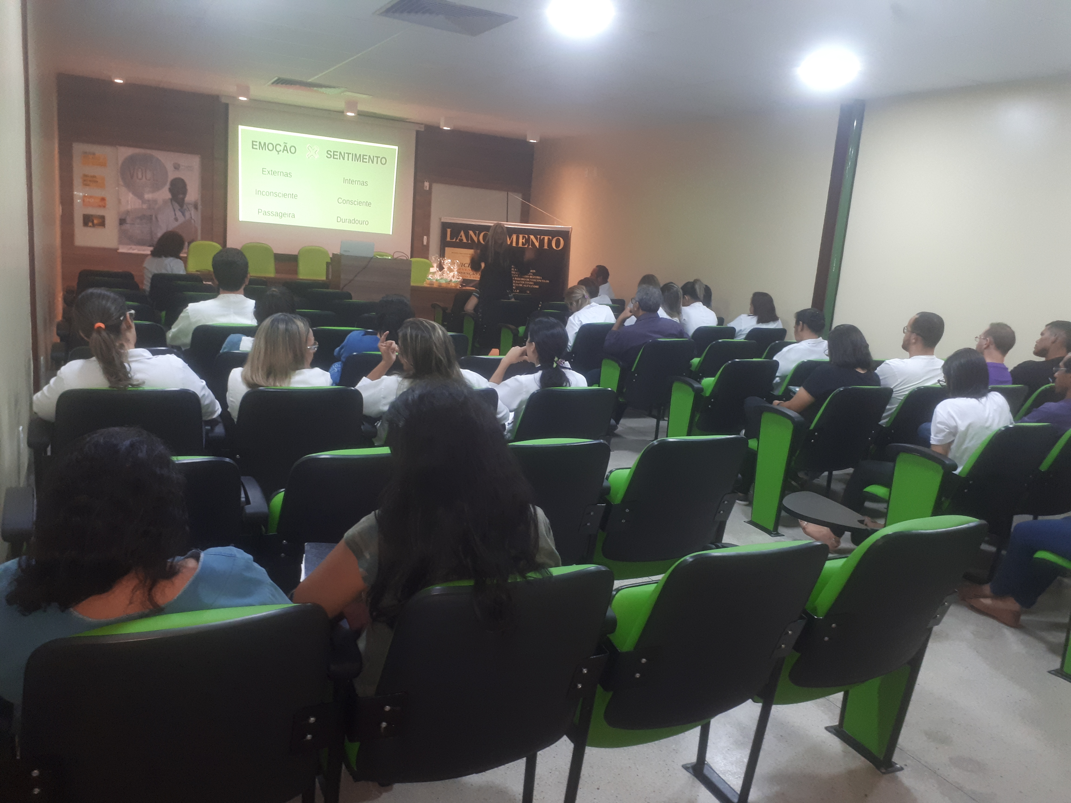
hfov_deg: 65.3
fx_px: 835
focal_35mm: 27
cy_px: 402
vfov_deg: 51.4
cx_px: 536
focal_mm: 3.6
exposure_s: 1/17
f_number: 1.9
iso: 160
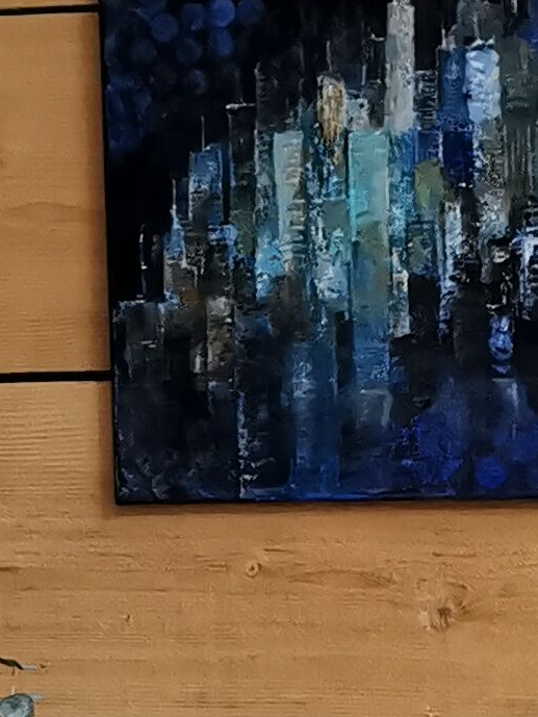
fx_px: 2962
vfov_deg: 13.2
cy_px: 974
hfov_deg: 10.3
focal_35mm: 143
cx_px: 544
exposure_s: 1/50
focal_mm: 5.58
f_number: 1.8
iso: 640
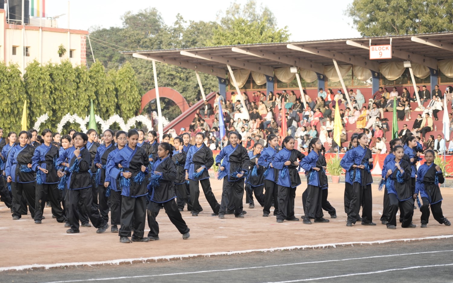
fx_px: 1333
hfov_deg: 19.3
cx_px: 211
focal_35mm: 108
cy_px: 153
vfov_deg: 12.1
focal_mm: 98
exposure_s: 1/250
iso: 320
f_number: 4
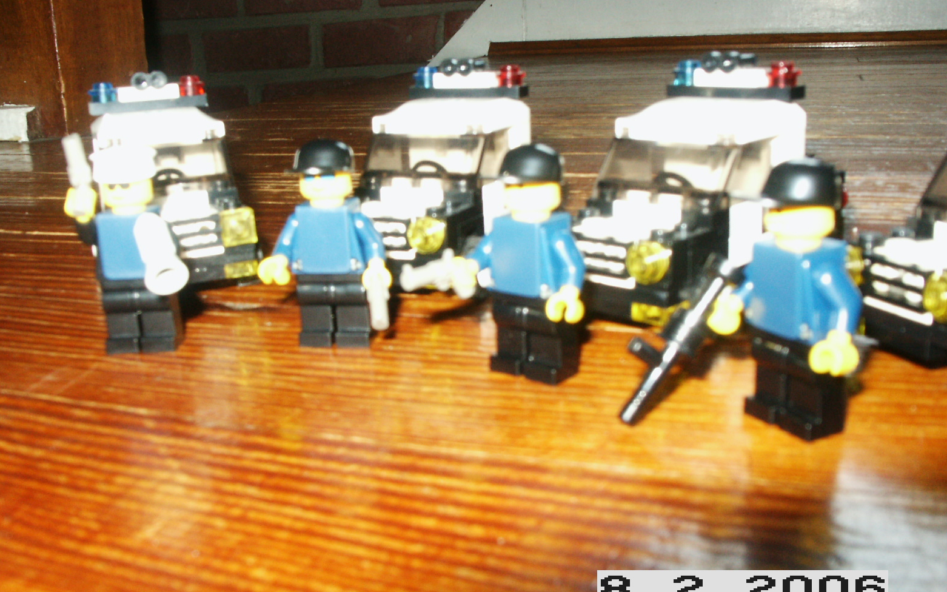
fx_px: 981
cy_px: 252
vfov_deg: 33.5
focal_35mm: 38
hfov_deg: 51.5
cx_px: 478
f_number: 6.7
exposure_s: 1/45
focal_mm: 7.18
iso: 200
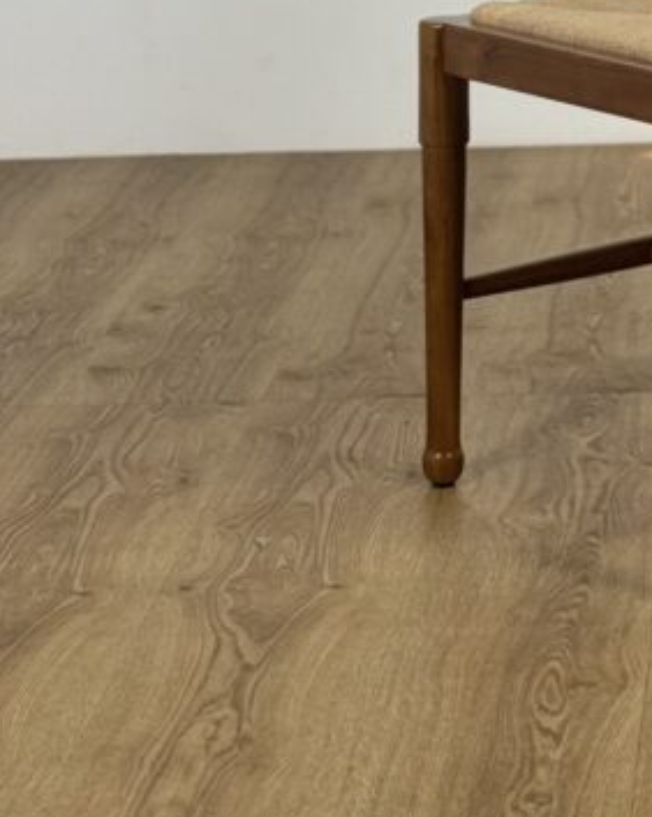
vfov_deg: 13.7
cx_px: 754
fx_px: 3283
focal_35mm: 136
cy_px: -206
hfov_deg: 11.2
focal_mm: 6.76
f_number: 1.78
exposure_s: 1/167
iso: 64
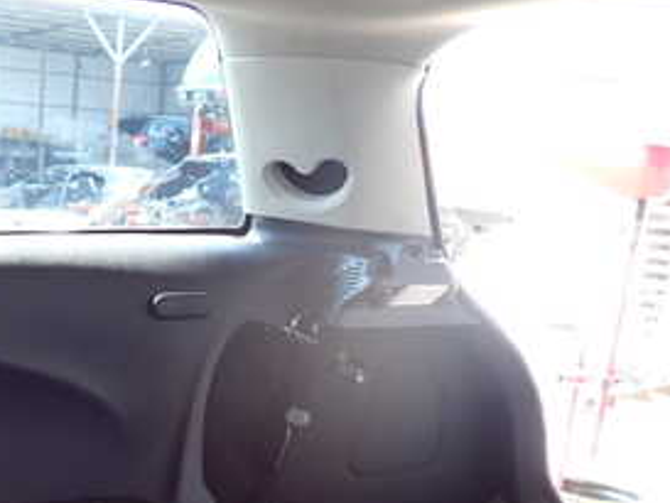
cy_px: 405
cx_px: 79
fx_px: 1065
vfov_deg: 26.1
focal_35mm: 55
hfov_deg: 33.3
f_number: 2
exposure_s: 1/60
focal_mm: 4.5
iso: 200
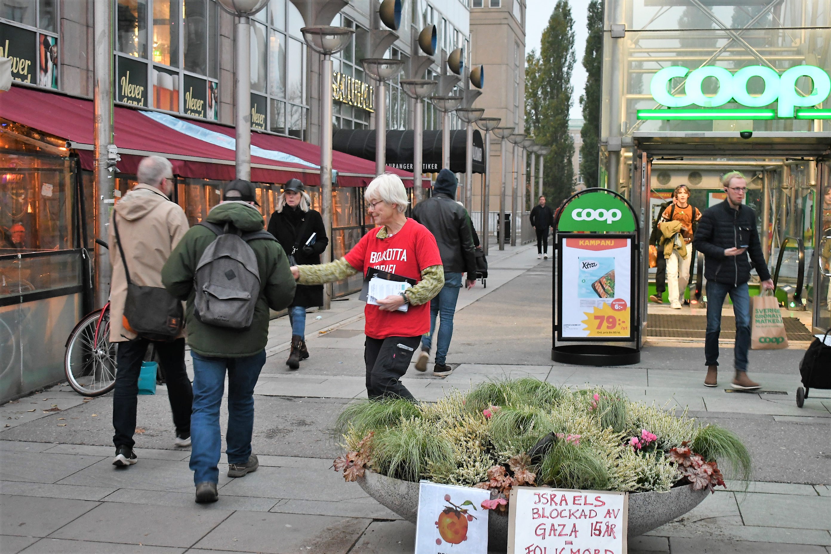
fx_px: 1177
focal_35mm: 51
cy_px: 277
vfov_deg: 26.5
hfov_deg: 38.9
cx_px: 416
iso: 2000
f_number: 5.6
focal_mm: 34
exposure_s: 1/50
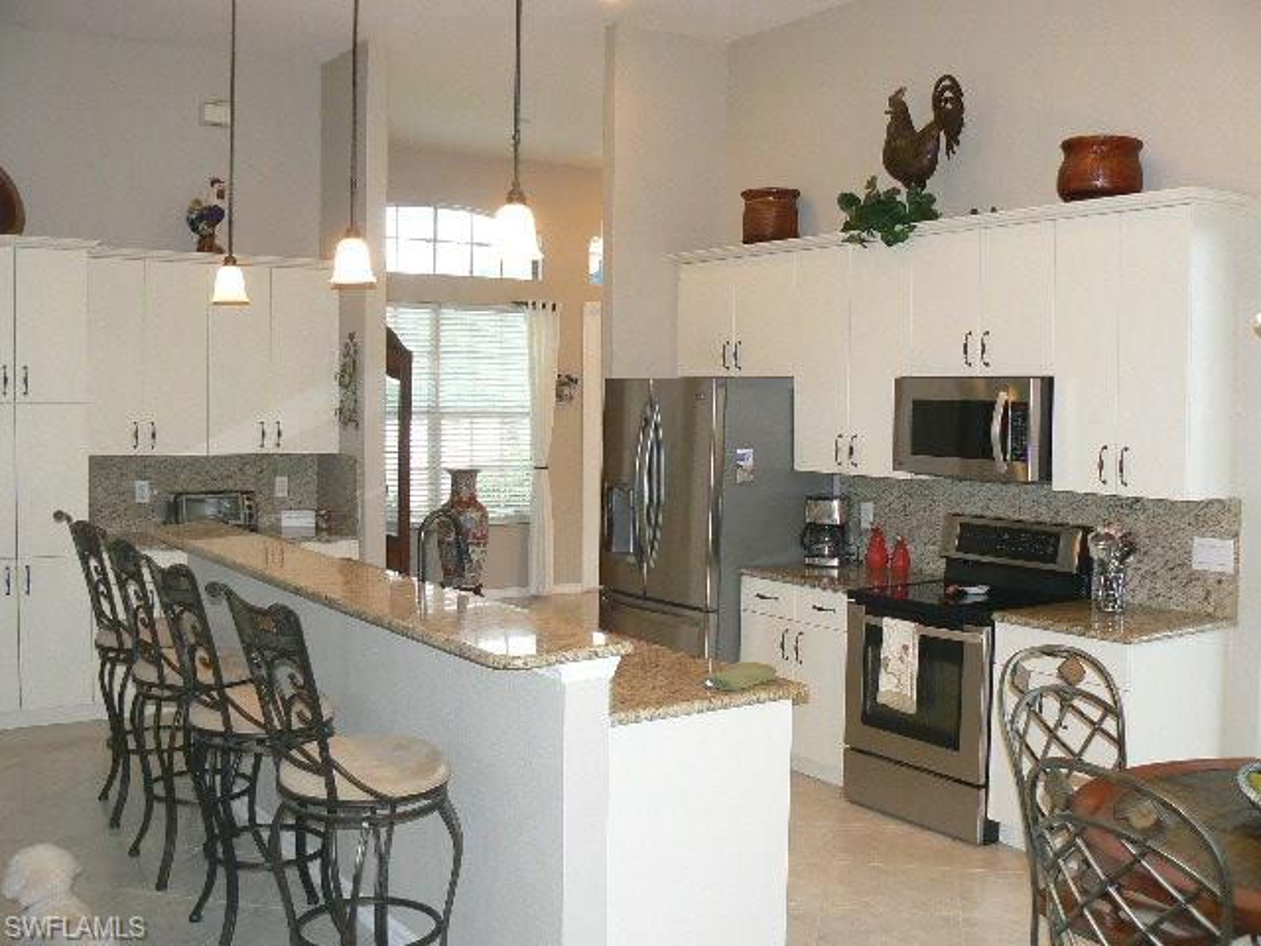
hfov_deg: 51.4
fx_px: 1311
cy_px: 473
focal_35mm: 36
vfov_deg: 39.7
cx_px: 630
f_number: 2.8
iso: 200
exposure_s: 1/30
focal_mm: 6
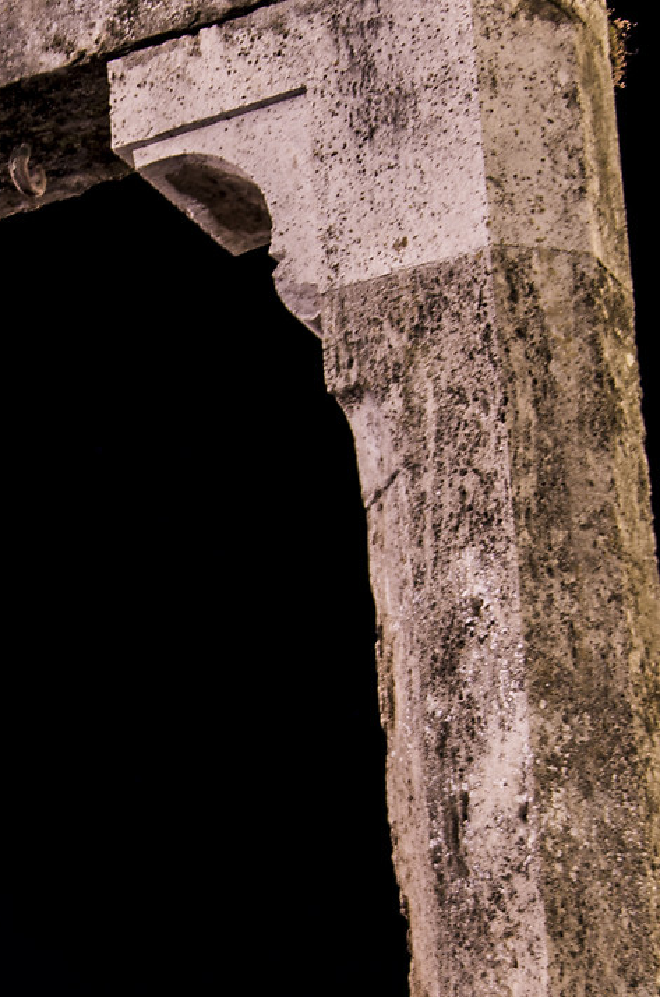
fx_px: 3342
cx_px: -129
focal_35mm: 121
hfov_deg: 11.1
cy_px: 804
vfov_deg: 16.8
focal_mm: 24
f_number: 5
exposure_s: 13
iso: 160
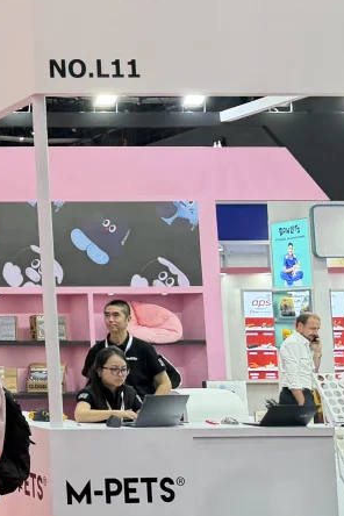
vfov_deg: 25.0
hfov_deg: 14.1
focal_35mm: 81
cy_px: 194
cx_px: -346
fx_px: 1161
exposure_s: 1/100
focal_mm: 6.76
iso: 100
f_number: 1.78
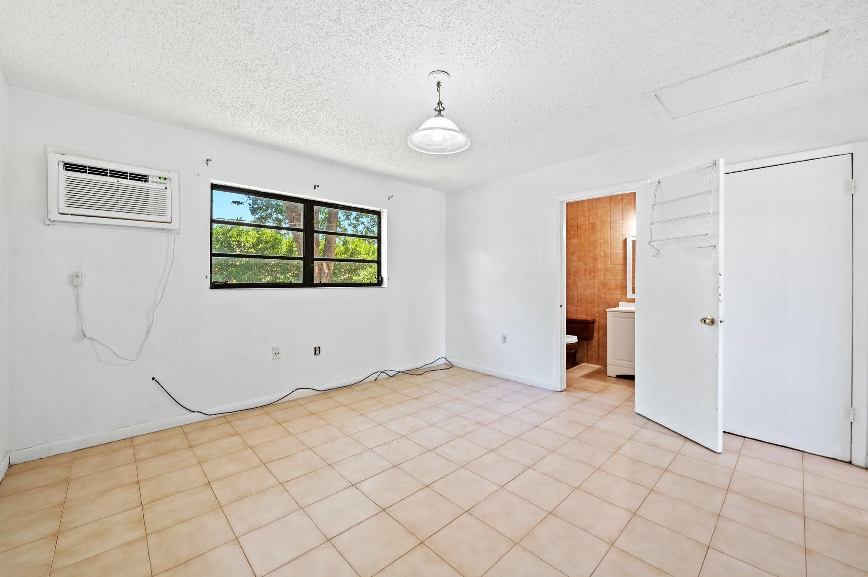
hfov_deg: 104.3
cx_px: 434
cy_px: 288
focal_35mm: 14
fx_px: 337
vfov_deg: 81.1
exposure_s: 1/2
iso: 200
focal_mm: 14
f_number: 8
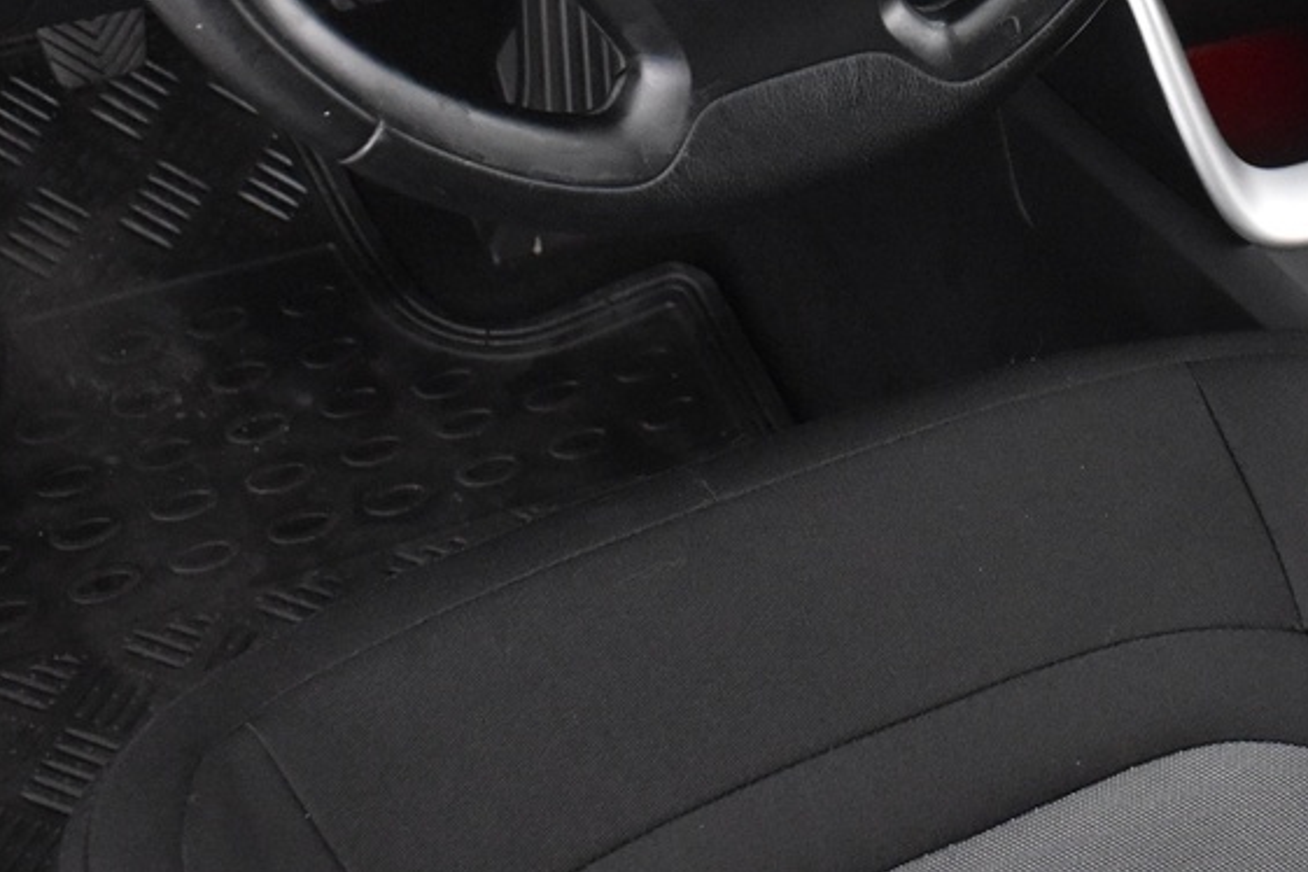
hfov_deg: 25.6
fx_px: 2834
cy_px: -86
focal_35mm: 78
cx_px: 1010
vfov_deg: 16.9
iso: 3200
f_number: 3.5
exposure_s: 1/20
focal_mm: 18
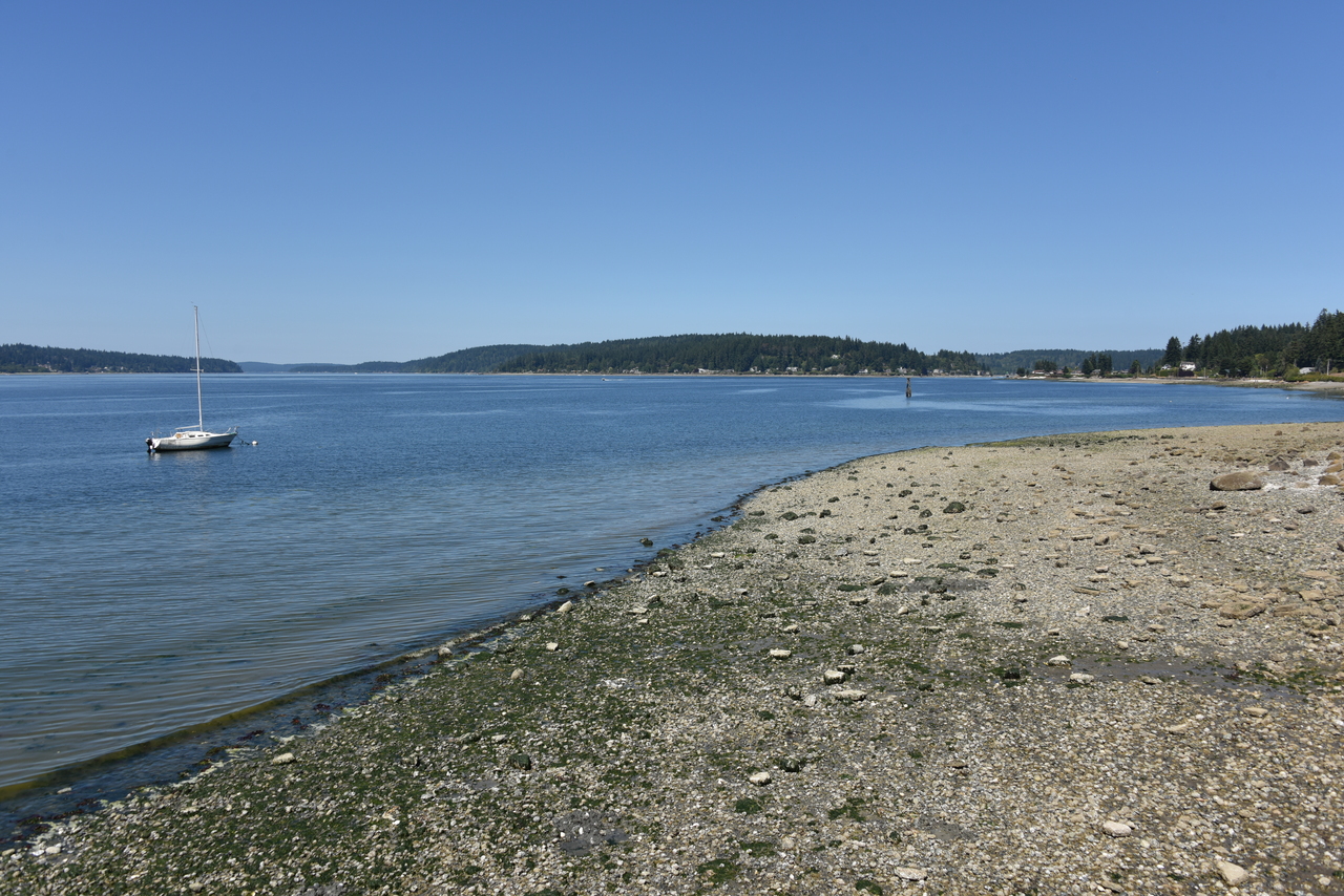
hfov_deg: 65.5
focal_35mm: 28
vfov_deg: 46.4
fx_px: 1046
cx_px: 672
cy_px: 448
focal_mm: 28
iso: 100
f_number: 9
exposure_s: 1/320
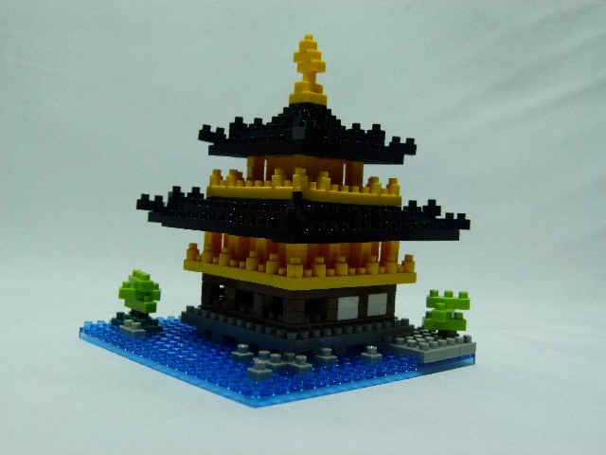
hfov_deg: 47.9
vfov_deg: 36.8
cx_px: 303
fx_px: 683
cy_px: 228
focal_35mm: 39
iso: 200
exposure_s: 1/60
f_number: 3.1
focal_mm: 7.1
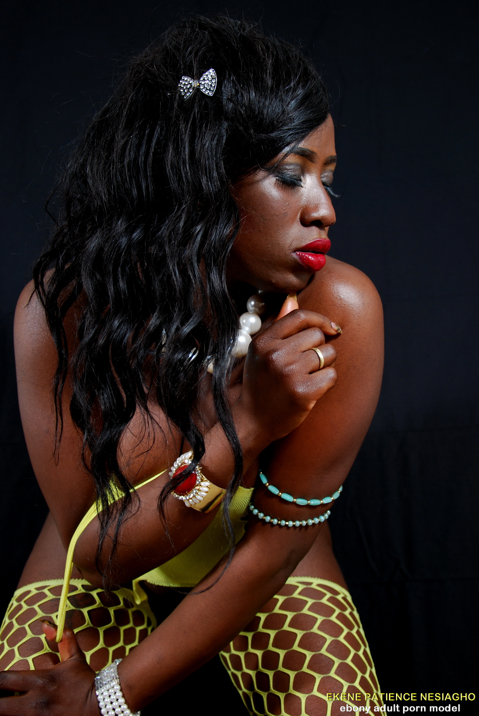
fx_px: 895
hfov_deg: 29.9
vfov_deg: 43.6
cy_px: 358
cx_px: 240
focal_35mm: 45
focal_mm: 30
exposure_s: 1/60
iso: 100
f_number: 4.2
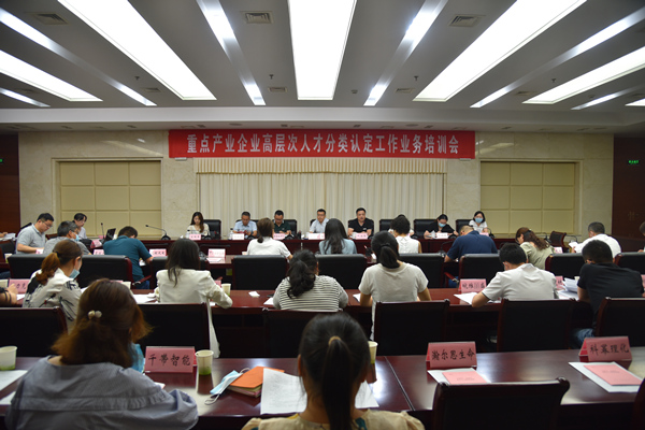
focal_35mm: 24
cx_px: 322
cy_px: 215
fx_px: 430
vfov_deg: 53.1
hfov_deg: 73.7
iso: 400
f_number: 4
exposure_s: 1/60
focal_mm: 24
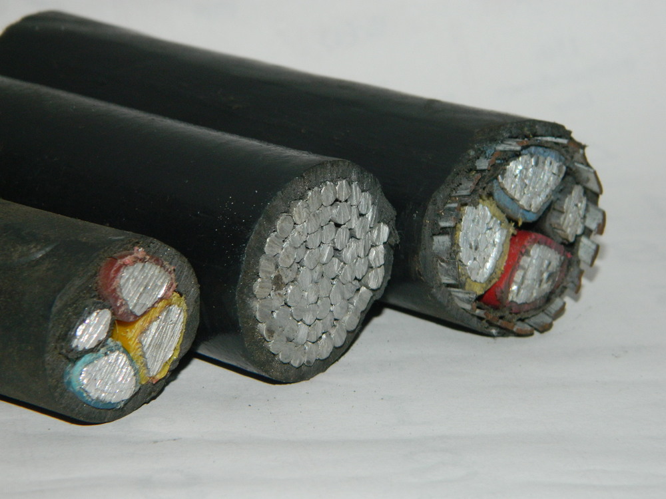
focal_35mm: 129
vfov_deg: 11.5
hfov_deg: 15.3
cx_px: 333
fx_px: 2482
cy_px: 250
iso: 200
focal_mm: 23.2
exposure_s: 1/60
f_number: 13.4
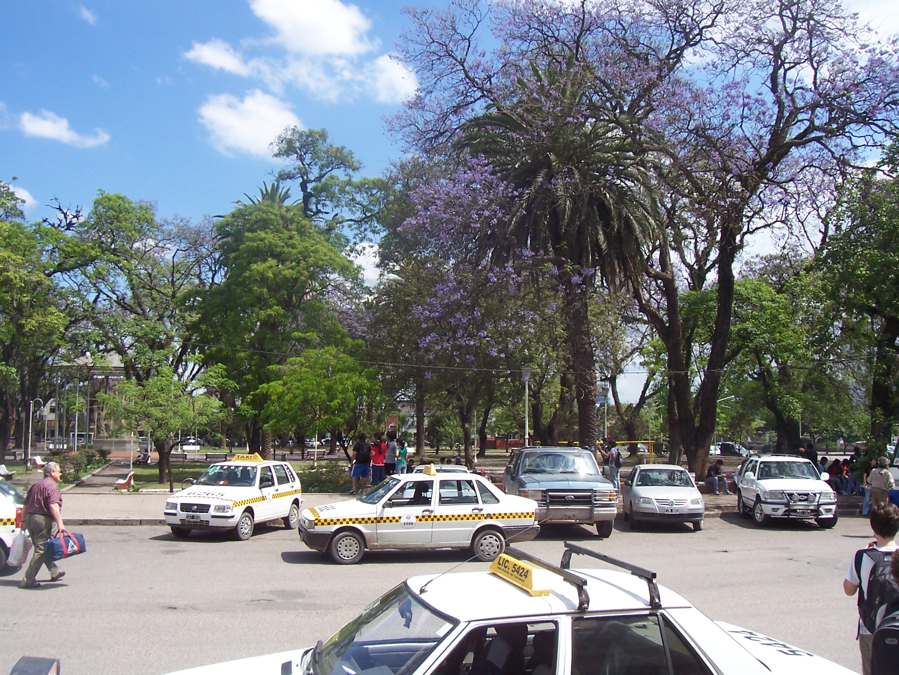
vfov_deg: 40.7
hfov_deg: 52.6
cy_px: 330
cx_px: 451
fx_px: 909
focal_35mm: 35
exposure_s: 1/350
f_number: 5.6
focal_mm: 5.6
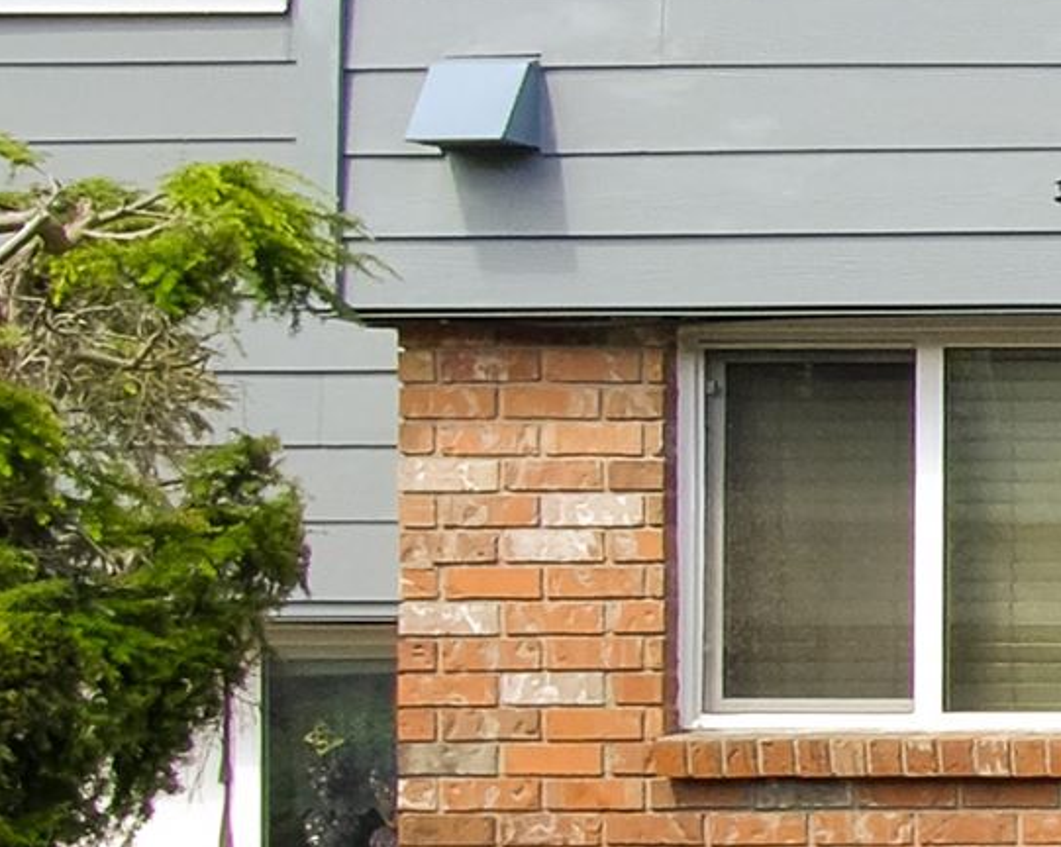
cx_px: 2948
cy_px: -373
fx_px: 3012
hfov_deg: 12.3
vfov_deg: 15.0
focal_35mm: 96
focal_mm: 12
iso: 400
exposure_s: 1/250
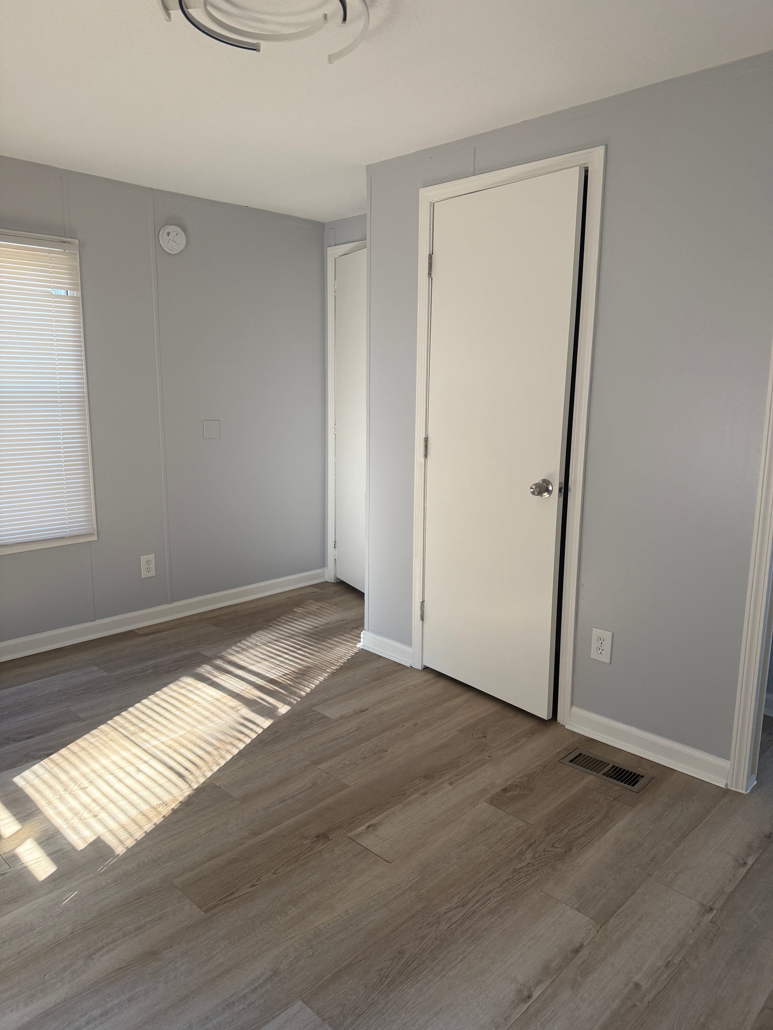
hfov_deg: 56.8
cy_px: 515
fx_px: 715
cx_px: 386
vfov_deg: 71.6
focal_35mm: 24
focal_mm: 6.76
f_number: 1.78
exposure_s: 1/103
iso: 200
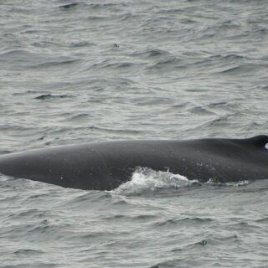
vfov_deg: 1.4
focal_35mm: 1223
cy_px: 186
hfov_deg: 1.4
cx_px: 120
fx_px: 10712
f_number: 6.3
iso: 1250
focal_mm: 400
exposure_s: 1/2500
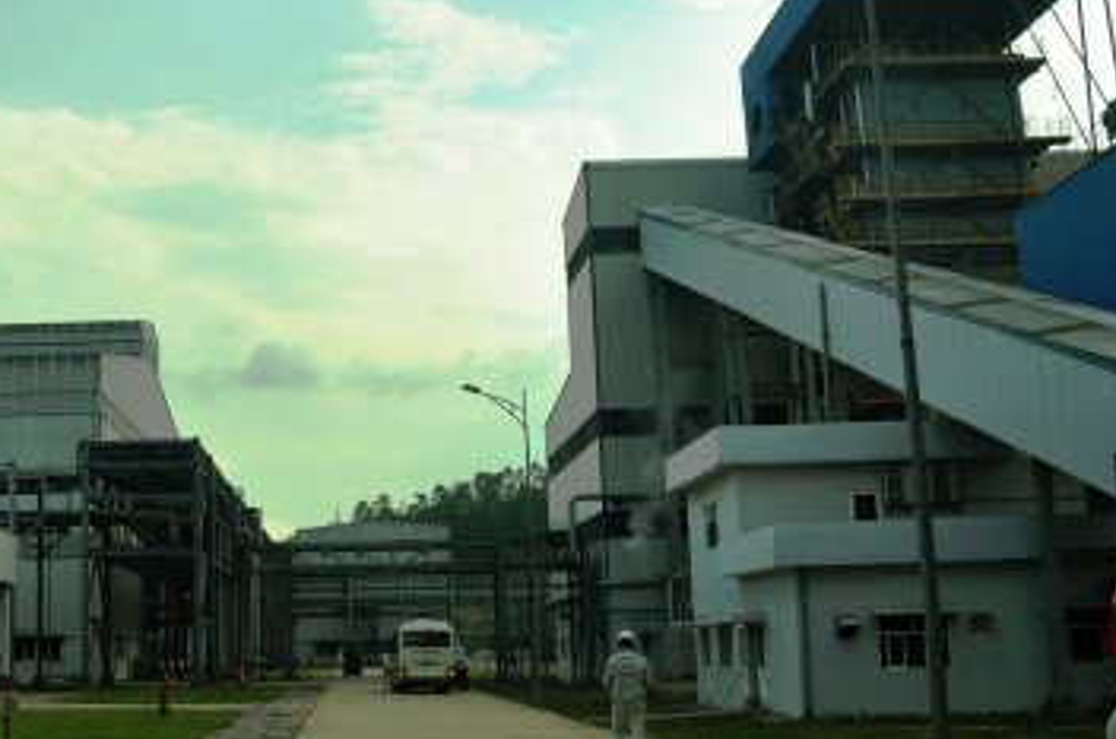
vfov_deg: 26.3
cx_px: 255
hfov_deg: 37.8
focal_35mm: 51
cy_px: 312
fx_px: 1577
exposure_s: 1/2500
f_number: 3.5
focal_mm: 18
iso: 320
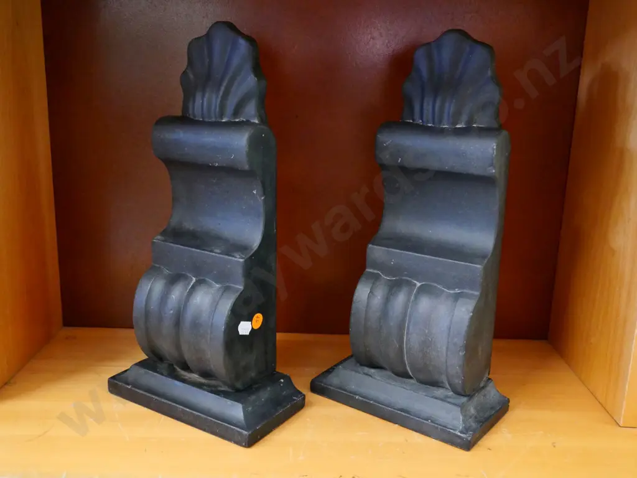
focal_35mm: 36
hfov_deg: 51.4
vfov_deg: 39.7
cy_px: 239
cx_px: 318
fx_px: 662
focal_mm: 18
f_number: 5.6
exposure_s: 1/30
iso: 3200
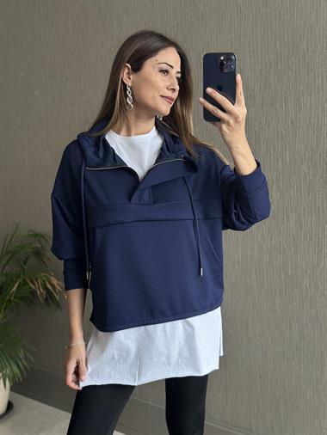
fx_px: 604
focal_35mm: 48
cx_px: 164
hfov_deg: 30.3
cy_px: 218
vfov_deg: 39.6
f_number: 1.78
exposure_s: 1/33
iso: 250
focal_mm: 6.86
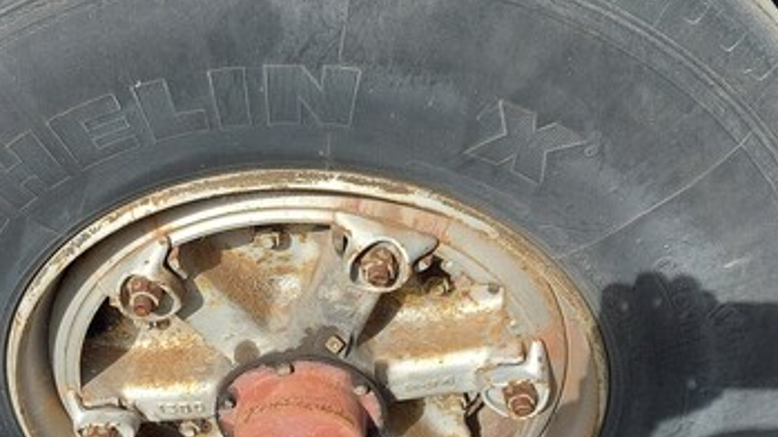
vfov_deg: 26.5
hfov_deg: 44.8
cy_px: 239
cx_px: 254
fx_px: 928
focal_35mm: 45
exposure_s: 1/227
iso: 32
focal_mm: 5.23
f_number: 1.8
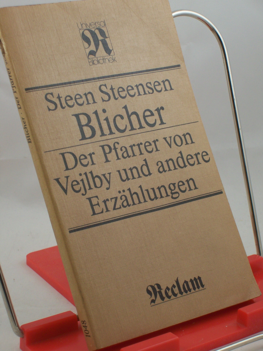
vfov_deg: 19.3
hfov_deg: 14.5
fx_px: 1033
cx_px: 132
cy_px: 176
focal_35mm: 102
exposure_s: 1/100
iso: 125
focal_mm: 16.8
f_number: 4.6
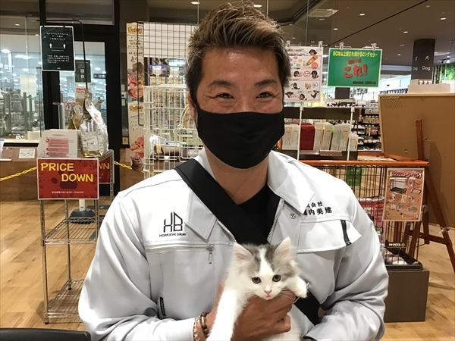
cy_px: 170
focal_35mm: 31
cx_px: 228
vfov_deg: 45.4
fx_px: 407
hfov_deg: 58.4
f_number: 2.4
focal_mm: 3.3
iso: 100
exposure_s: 1/30
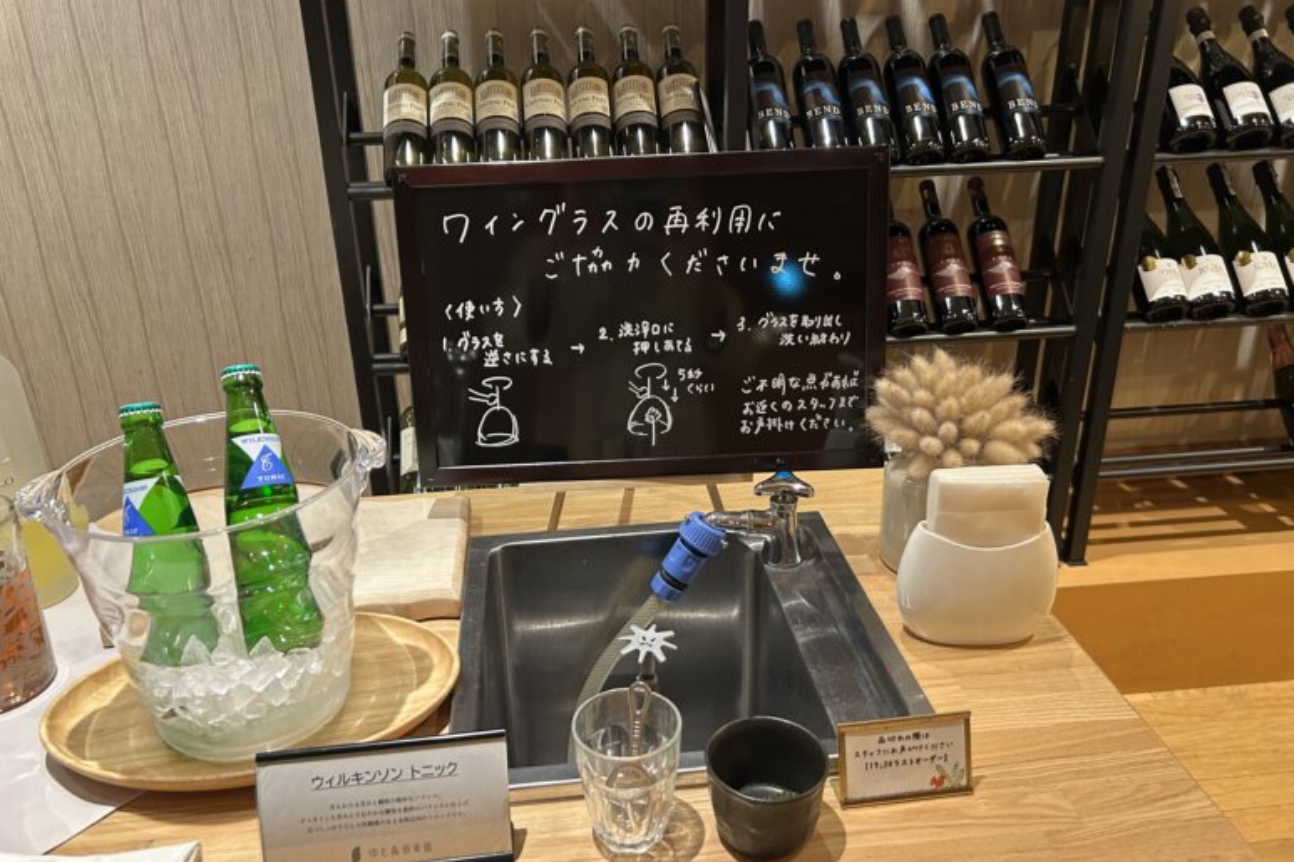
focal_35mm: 28
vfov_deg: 46.4
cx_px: 636
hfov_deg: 65.5
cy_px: 425
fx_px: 1006
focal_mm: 5.7
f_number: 1.5
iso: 200
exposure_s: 1/50
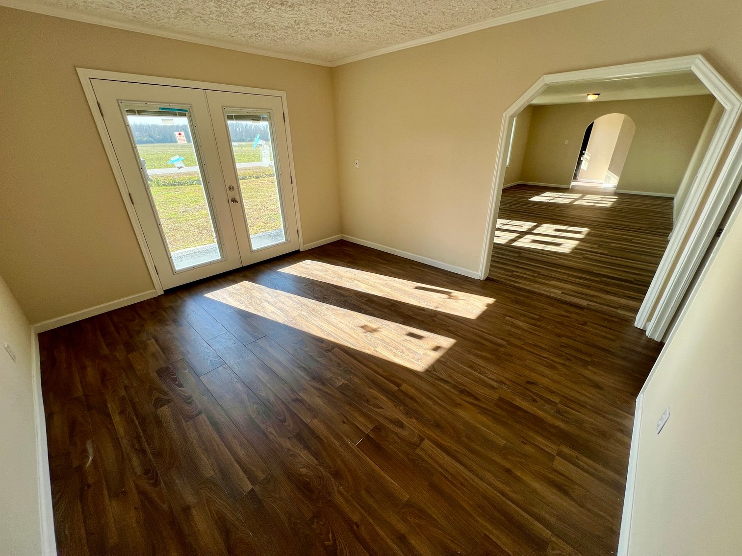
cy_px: 278
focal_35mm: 13
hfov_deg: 106.2
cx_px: 371
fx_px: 279
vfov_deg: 89.9
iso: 32
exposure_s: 1/237
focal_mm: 1.57
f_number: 1.8
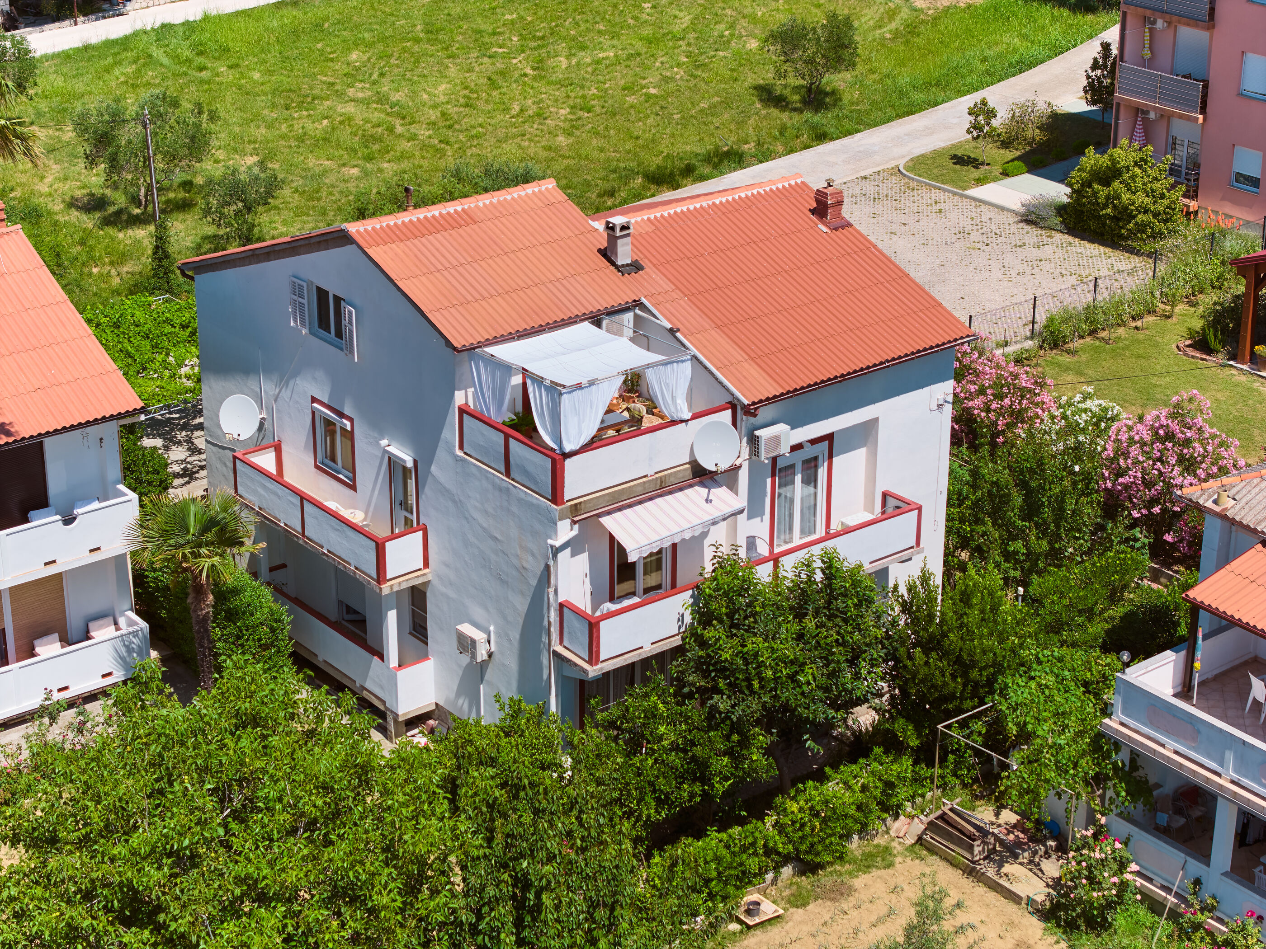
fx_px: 2560
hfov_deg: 27.8
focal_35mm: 70
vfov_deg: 21.0
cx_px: 633
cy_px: 474
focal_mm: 19.35
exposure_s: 1/2000
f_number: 2.8
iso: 170
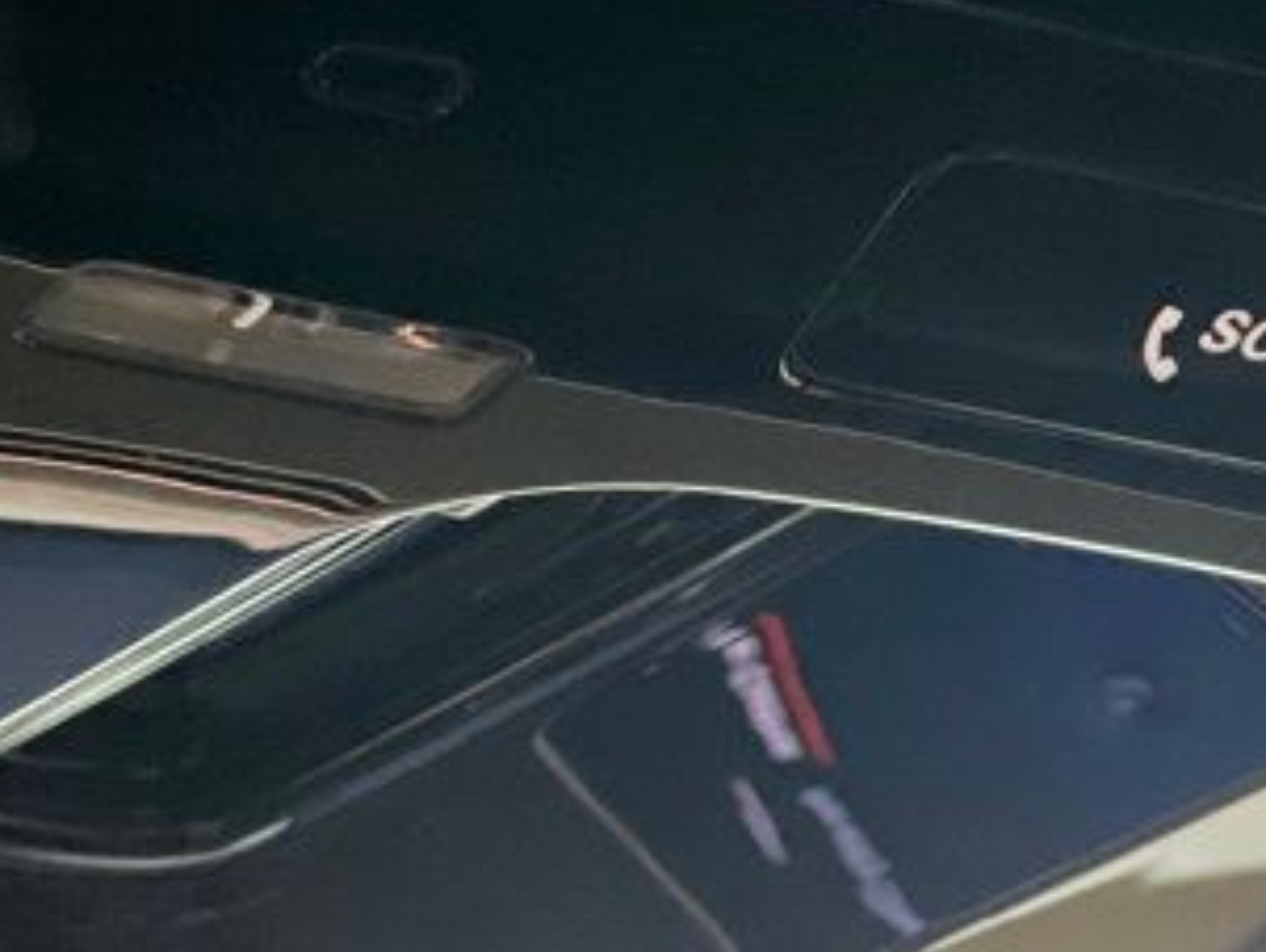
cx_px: 616
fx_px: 9553
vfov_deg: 5.7
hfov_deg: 7.6
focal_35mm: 261
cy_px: 348
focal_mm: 9
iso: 500
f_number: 2.8
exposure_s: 1/15
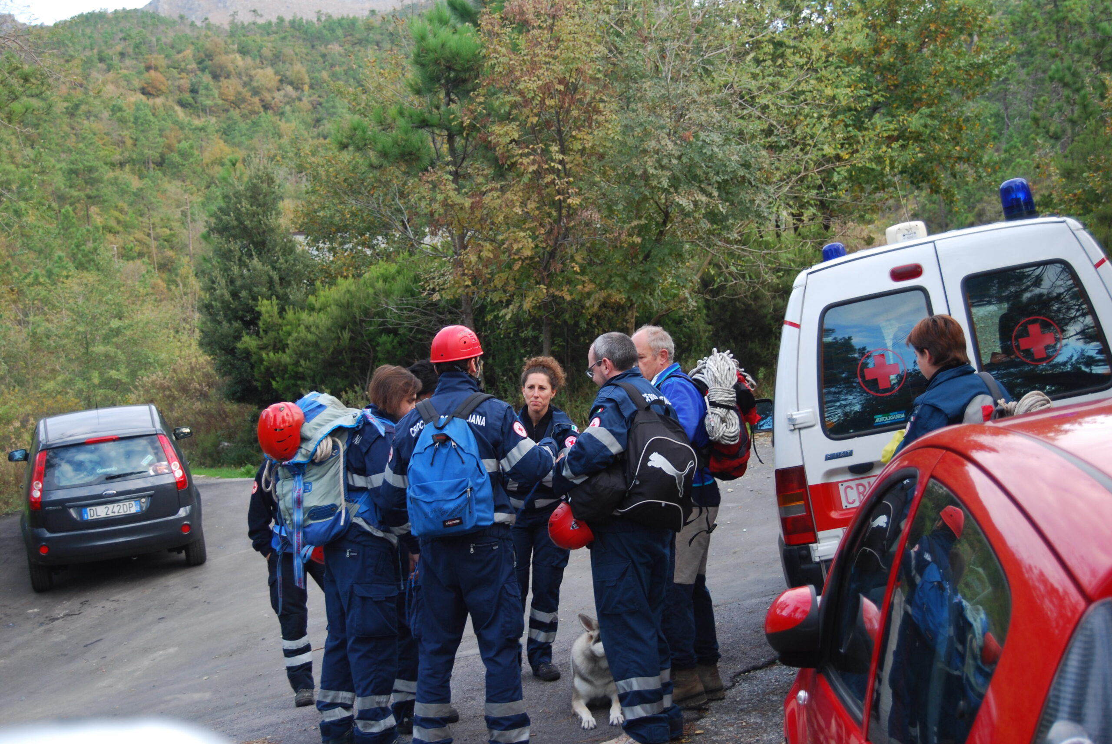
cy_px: 372
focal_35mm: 52
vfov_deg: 25.8
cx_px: 556
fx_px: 1624
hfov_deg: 37.8
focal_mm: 35
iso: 200
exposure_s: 1/80
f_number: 4.8
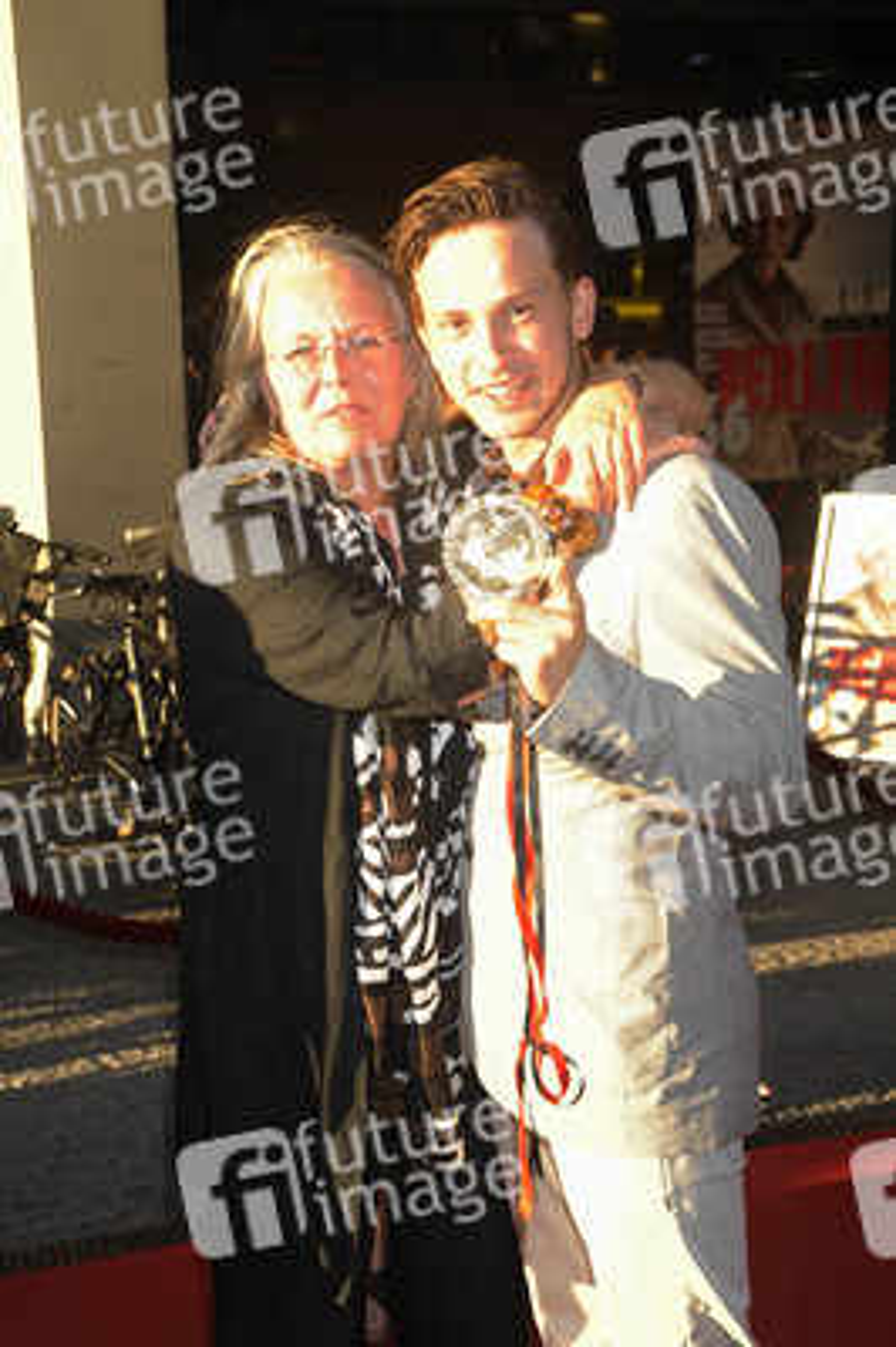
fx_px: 1945
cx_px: 448
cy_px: 674
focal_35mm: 52
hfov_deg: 25.9
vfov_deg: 38.2
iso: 500
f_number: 5.6
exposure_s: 1/160
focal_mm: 52
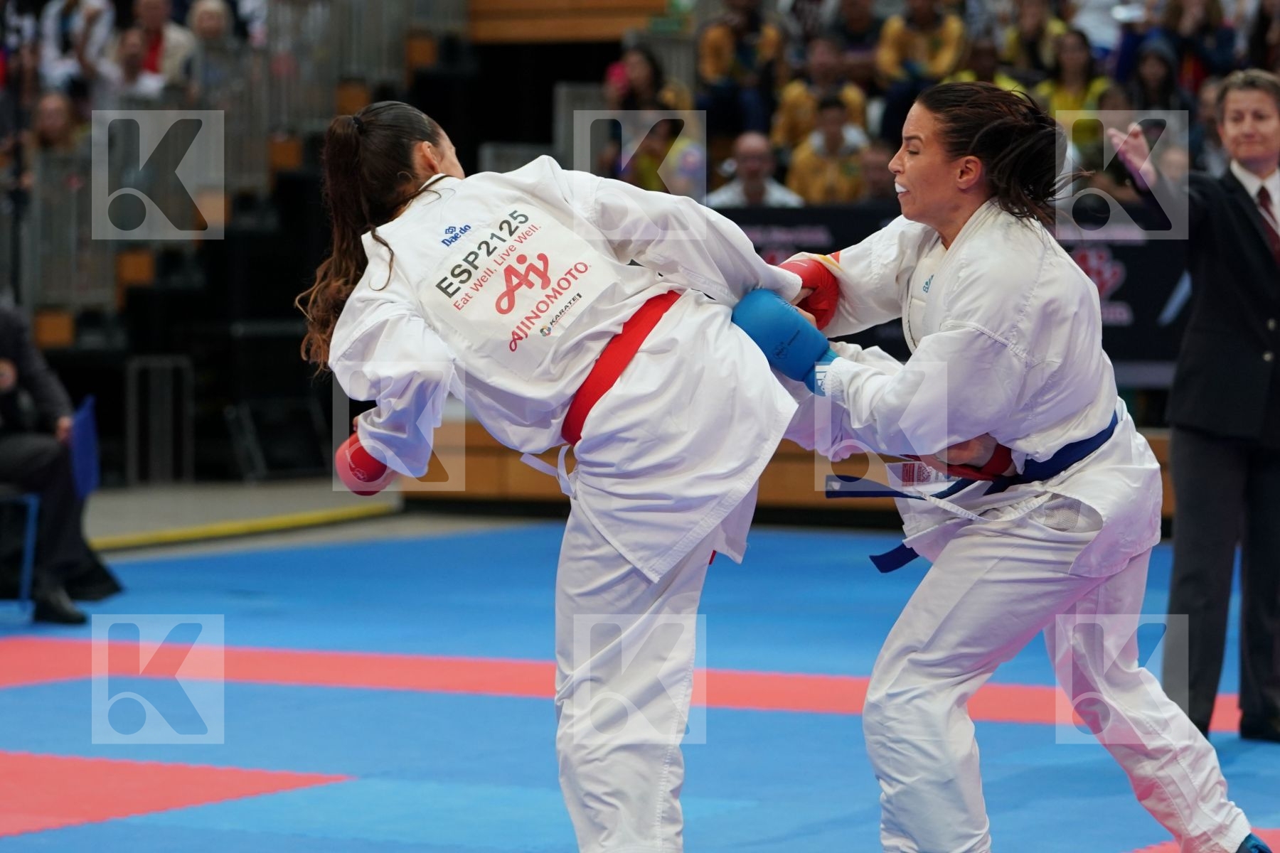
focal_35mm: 127
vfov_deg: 10.8
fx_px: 4515
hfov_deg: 16.1
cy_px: 426
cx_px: 640
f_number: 2.8
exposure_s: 1/1000
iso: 1250
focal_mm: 85
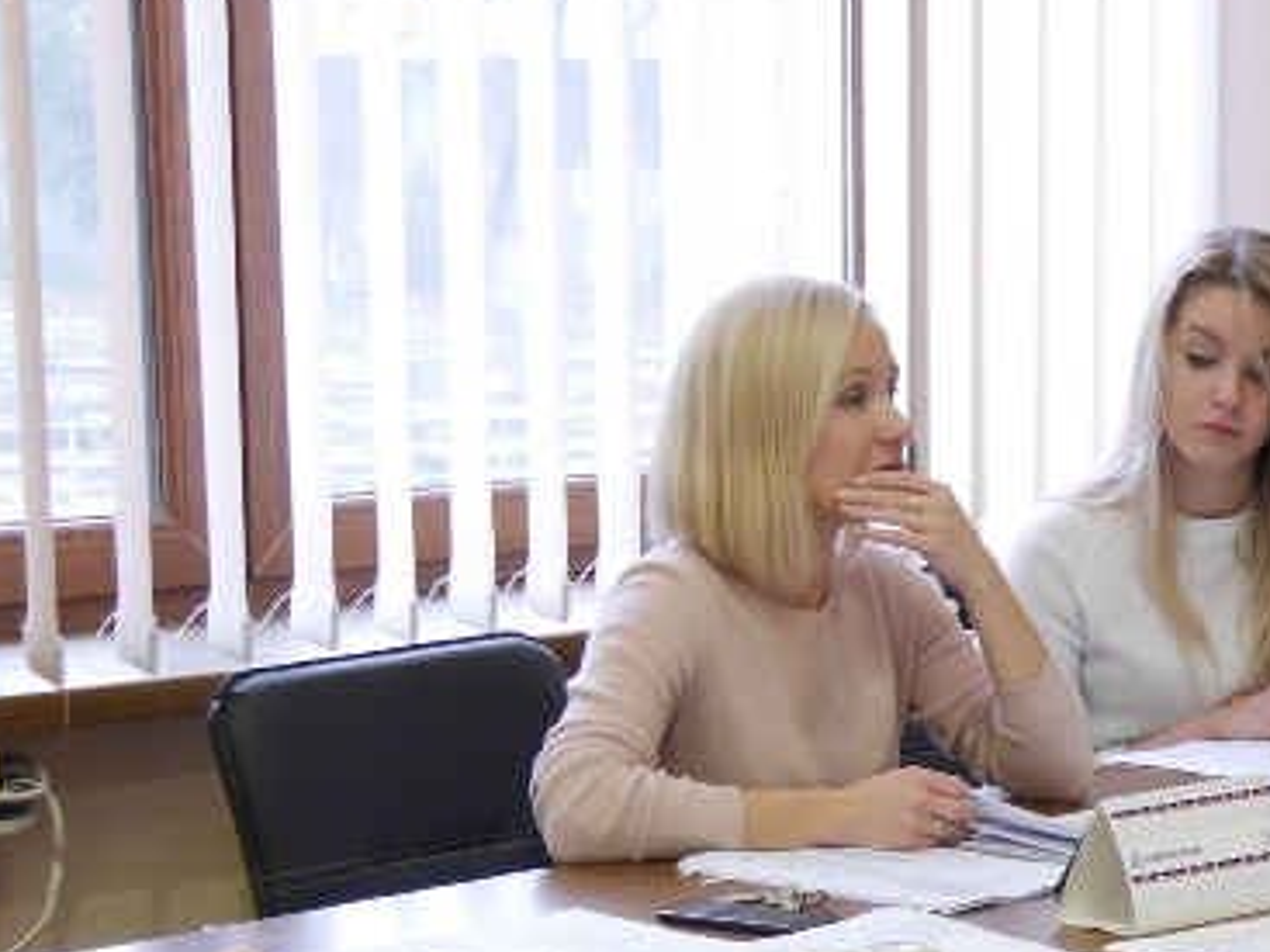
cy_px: 1167
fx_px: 4291
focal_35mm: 117
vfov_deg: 12.3
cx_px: 1029
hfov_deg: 16.7
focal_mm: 19
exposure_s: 1/60
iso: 1000
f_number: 3.8
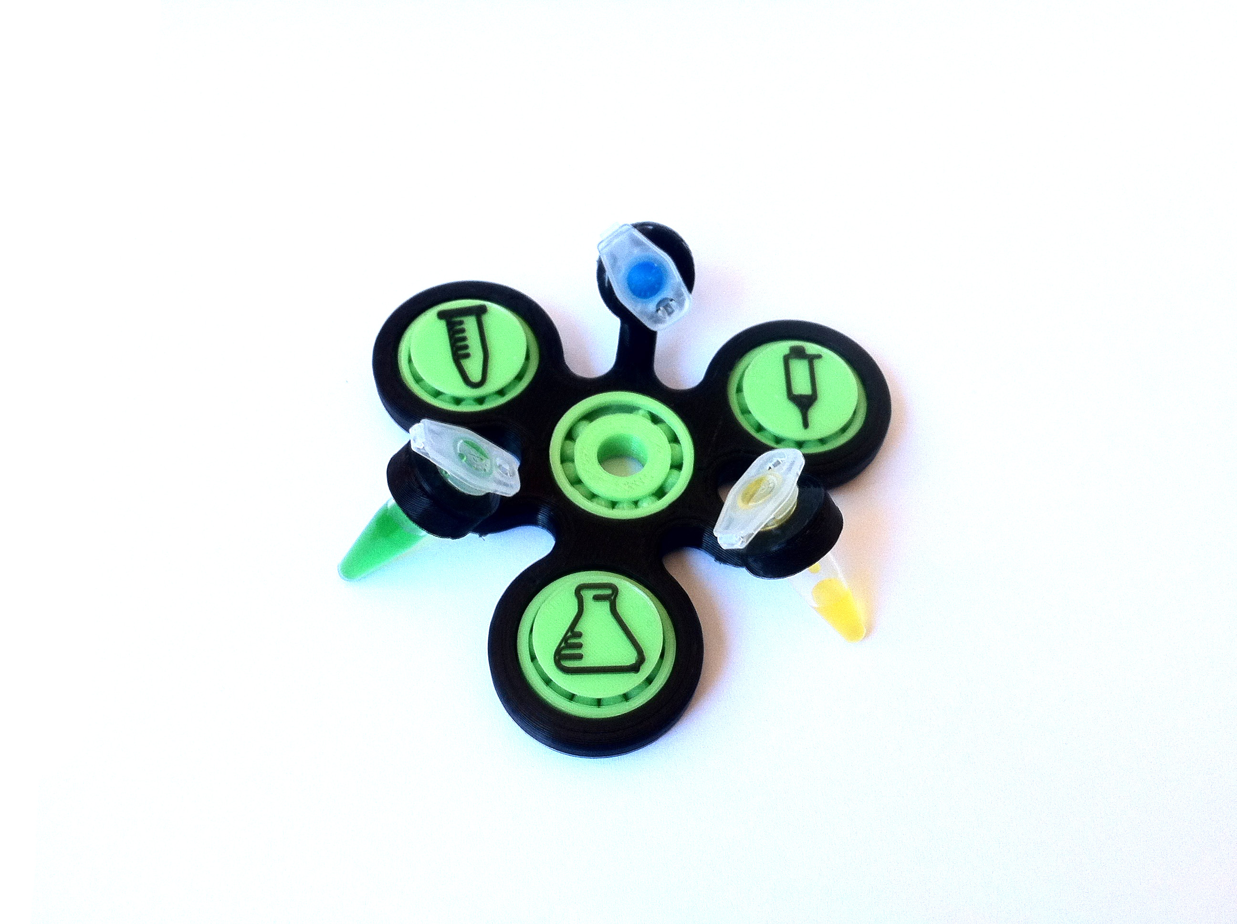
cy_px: 462
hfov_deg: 52.7
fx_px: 1249
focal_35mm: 35
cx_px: 618
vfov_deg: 40.6
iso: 100
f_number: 2.8
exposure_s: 1/30
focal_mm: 3.85
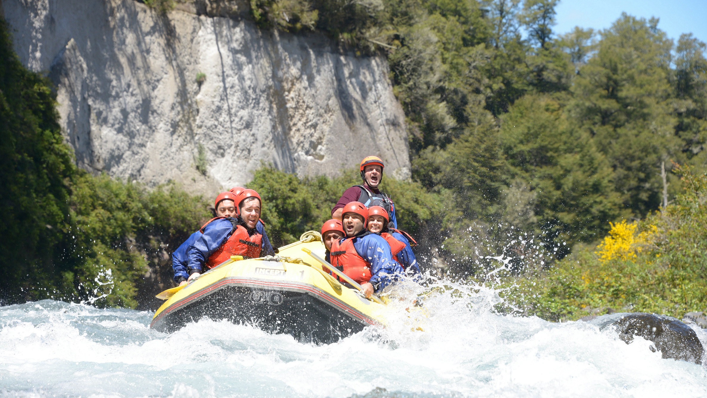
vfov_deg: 8.5
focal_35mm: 142
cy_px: 215
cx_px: 354
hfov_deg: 15.1
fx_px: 2662
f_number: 7.1
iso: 640
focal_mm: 135
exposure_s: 1/800
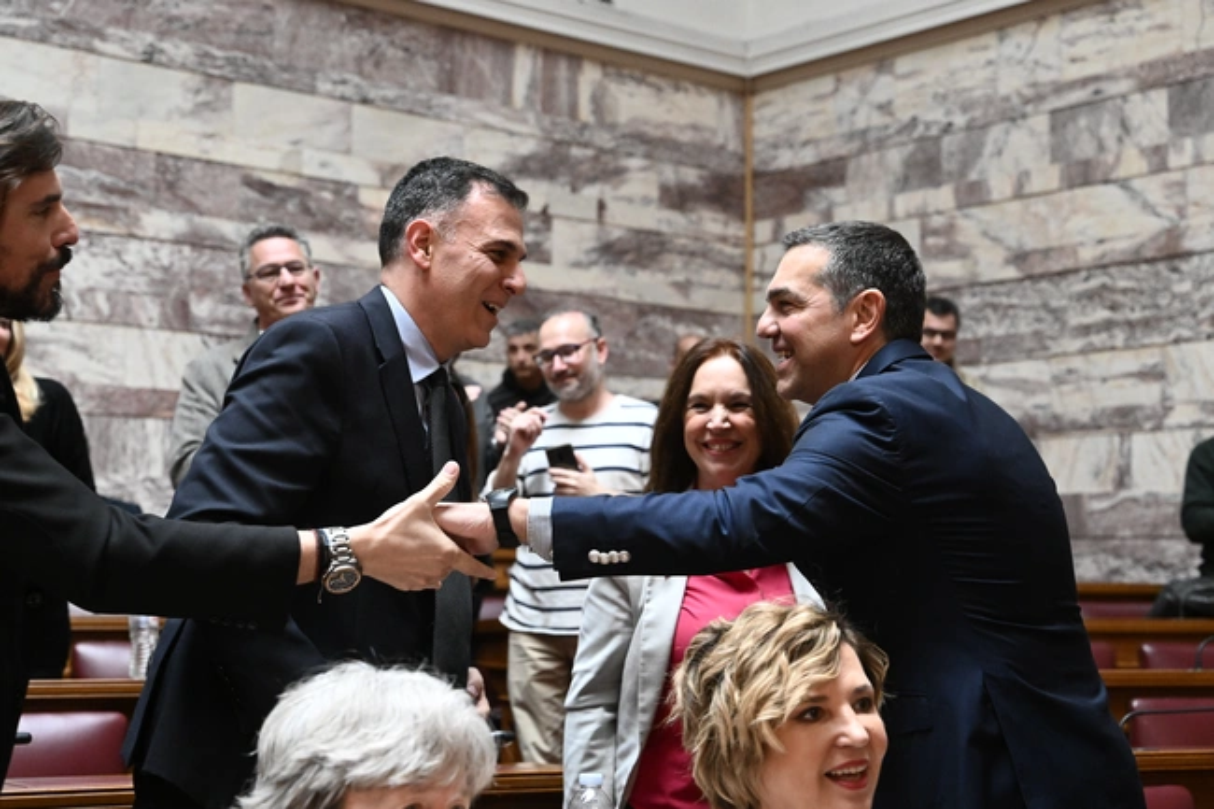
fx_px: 1955
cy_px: 404
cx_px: 607
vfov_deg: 23.4
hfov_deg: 34.5
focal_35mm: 58
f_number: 4.5
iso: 6400
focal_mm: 58
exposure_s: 1/500
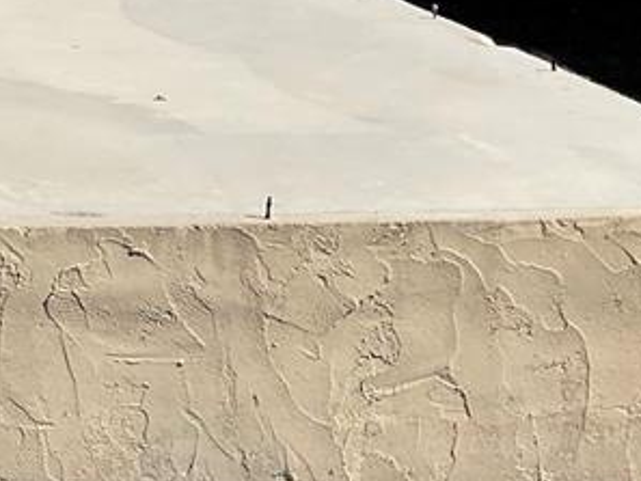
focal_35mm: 100
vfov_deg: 14.3
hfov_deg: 17.7
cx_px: -313
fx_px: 1852
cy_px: -119
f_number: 1.8
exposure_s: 1/4785
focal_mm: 3
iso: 16
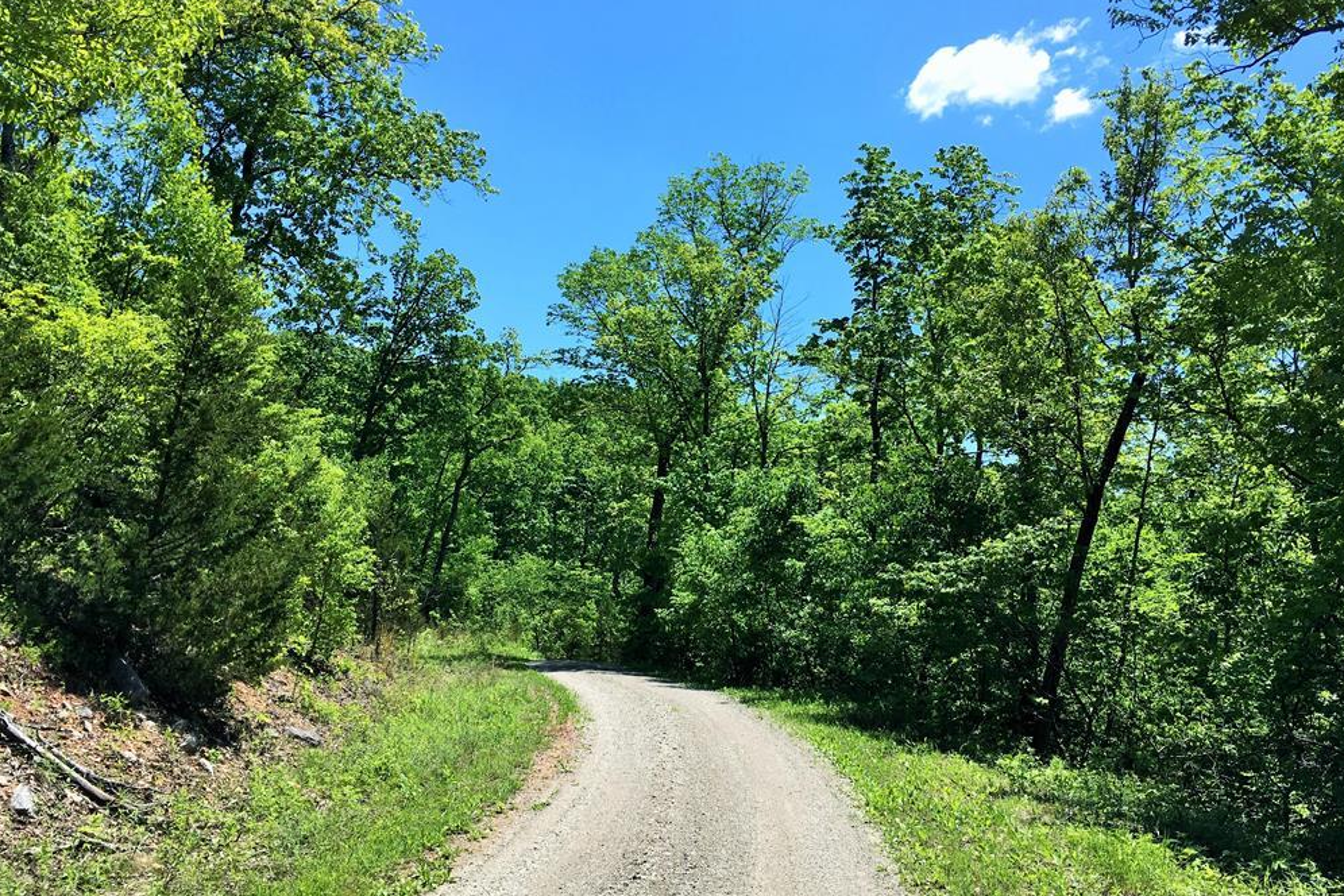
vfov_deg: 42.3
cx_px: 688
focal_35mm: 31
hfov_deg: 60.3
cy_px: 443
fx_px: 1157
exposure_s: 1/1374
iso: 25
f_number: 2.2
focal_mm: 4.15
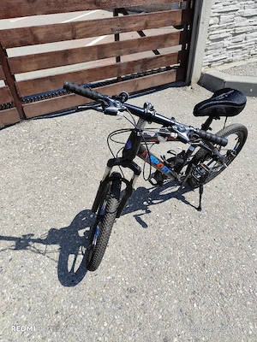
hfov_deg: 58.9
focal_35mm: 23
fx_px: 228
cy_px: 171
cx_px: 128
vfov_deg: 73.9
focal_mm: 6.19
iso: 50
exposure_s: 1/769
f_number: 1.65
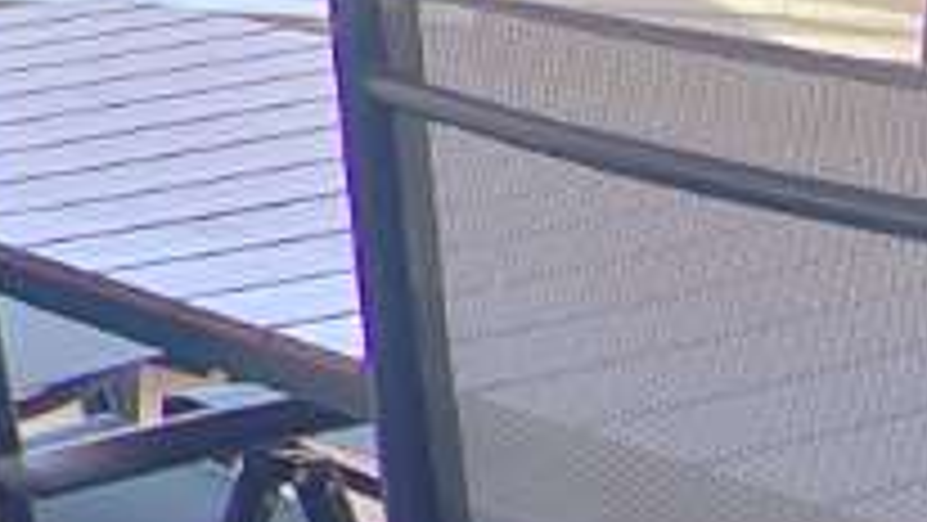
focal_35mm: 103
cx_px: -1278
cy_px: -479
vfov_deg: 10.9
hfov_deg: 14.3
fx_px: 2532
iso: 100
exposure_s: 1/50
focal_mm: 2.16
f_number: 2.2
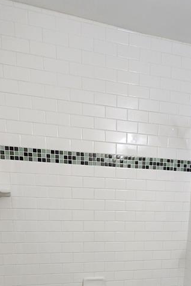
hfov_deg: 38.3
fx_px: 271
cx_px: 133
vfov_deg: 49.6
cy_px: 258
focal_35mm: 34
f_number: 2.2
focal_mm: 2.2
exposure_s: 1/60
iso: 125
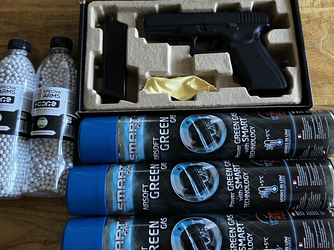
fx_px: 376
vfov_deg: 36.5
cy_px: 88
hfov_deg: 47.8
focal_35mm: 39
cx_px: 179
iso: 400
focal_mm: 3.99
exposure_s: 1/36
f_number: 1.8
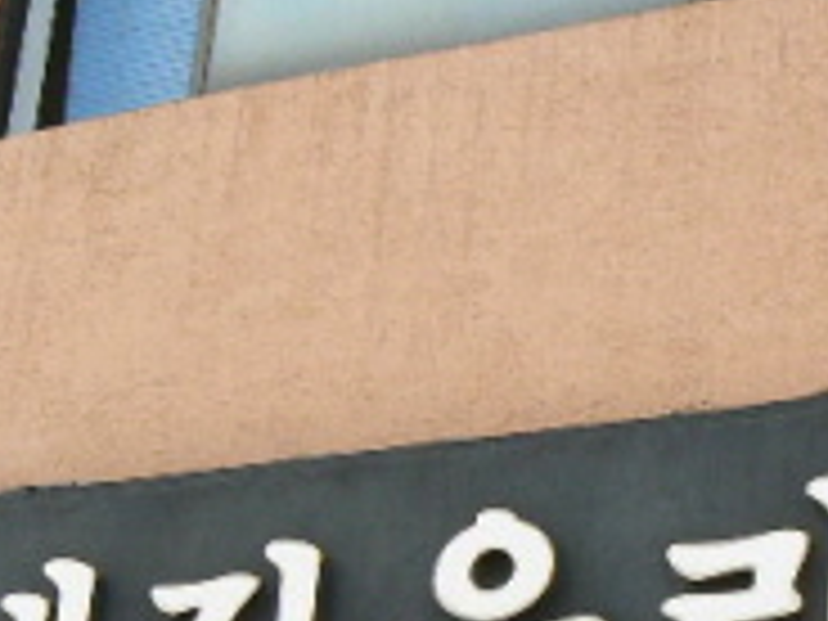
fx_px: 2344
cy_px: 682
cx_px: 558
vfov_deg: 14.7
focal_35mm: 98
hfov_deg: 20.0
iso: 80
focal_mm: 6
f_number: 4
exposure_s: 1/80
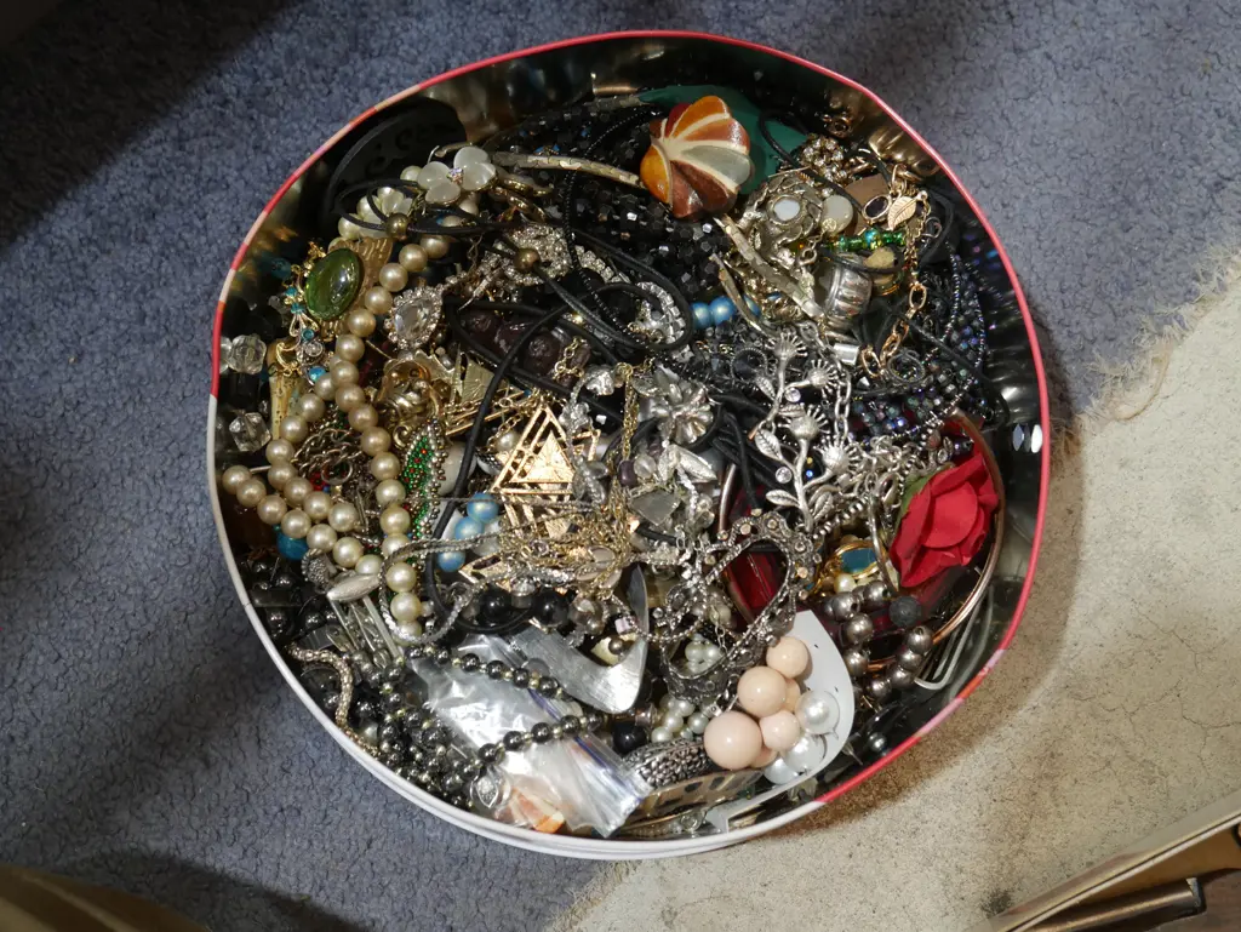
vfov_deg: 32.9
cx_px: 620
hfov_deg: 42.9
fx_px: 1578
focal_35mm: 44
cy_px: 466
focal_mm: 22
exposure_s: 1/60
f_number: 4.7
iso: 500
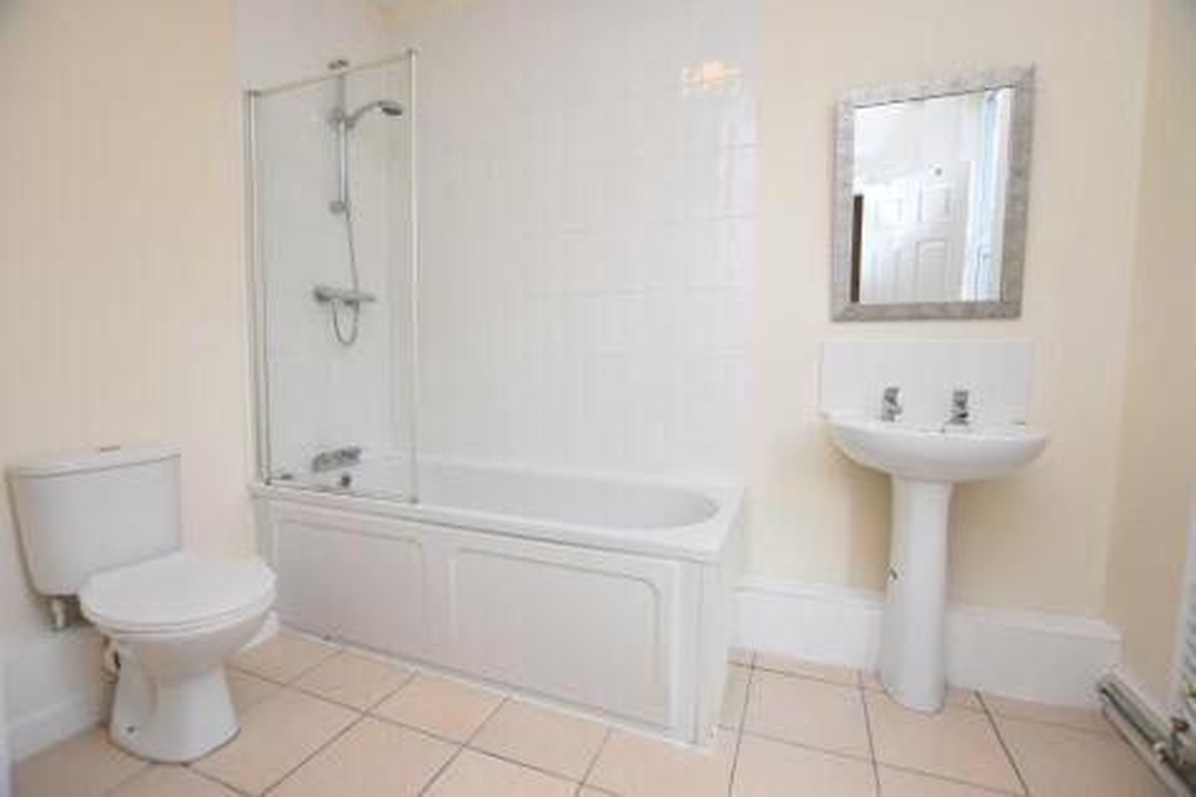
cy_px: 398
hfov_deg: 100.4
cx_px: 598
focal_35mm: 15
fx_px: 498
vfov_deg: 77.3
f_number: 3.5
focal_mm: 10
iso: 800
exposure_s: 1/250
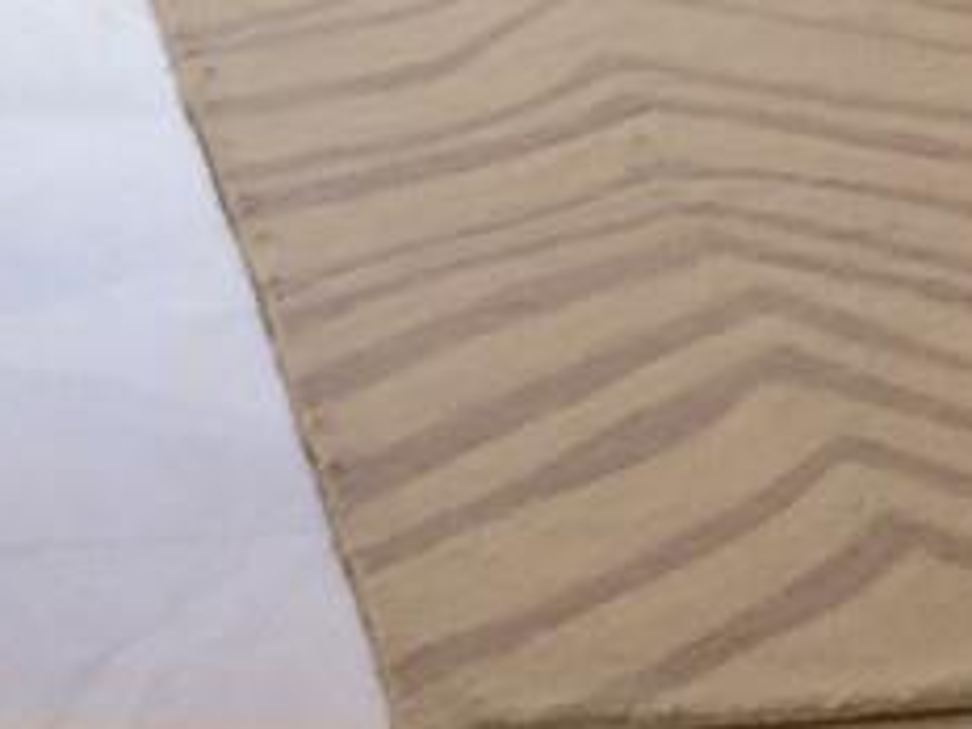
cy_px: -503
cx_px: 1295
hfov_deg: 9.7
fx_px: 5616
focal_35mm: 200
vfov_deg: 7.3
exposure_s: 1/138
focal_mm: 4.15
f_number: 2.2
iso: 32
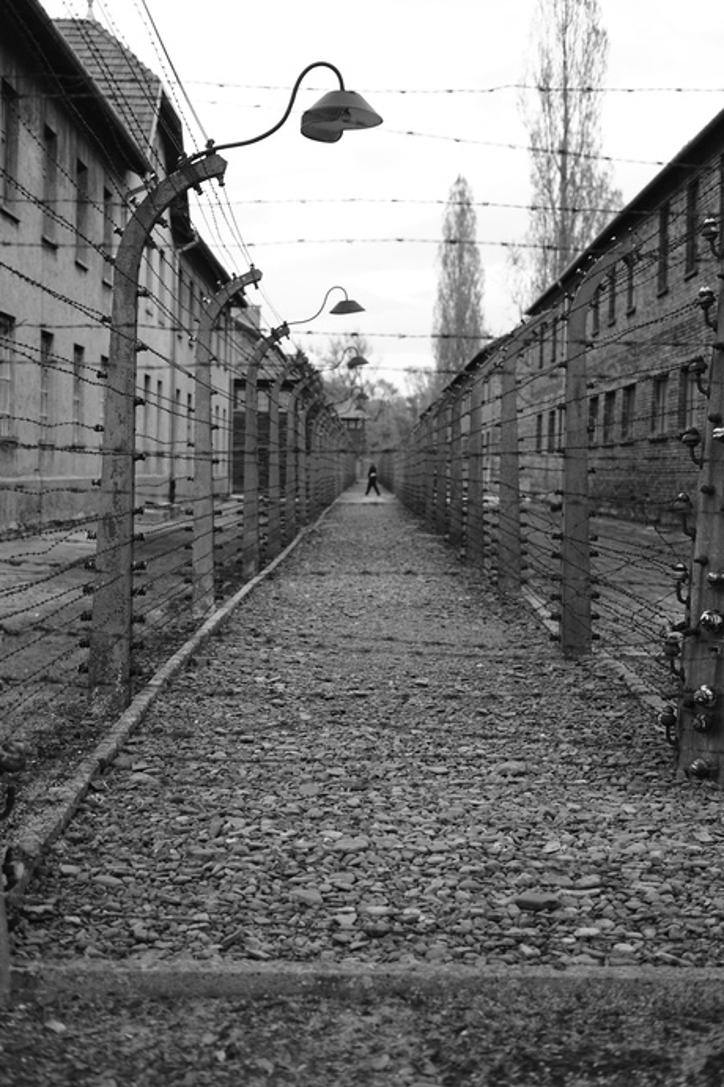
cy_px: 544
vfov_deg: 39.6
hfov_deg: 27.0
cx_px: 362
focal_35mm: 50
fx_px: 1508
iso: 100
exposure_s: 1/80
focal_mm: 50
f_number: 2.8
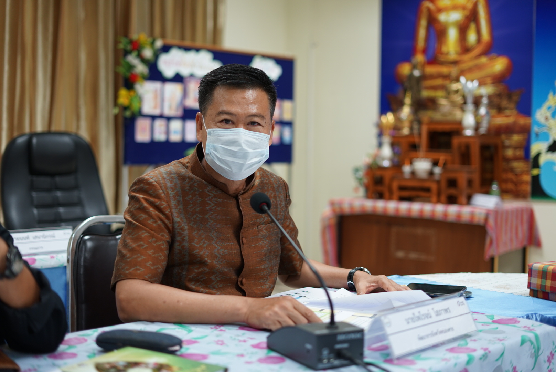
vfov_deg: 27.0
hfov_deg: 39.6
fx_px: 773
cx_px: 278
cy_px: 186
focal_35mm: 50
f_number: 2
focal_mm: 50
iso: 400
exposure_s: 1/100
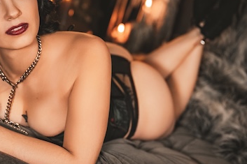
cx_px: 82
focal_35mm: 102
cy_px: 64
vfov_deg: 13.4
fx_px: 699
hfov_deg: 20.0
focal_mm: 60
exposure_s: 1/160
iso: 2000
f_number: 2.8
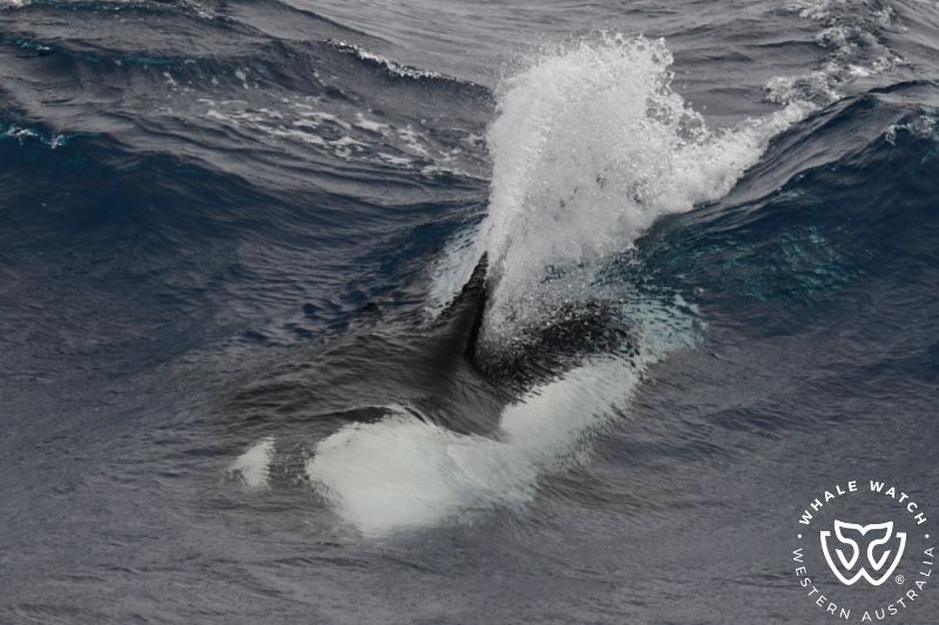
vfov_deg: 3.6
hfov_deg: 5.4
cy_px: 312
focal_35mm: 380
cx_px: 470
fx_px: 9909
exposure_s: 1/8000
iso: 900
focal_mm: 380
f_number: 6
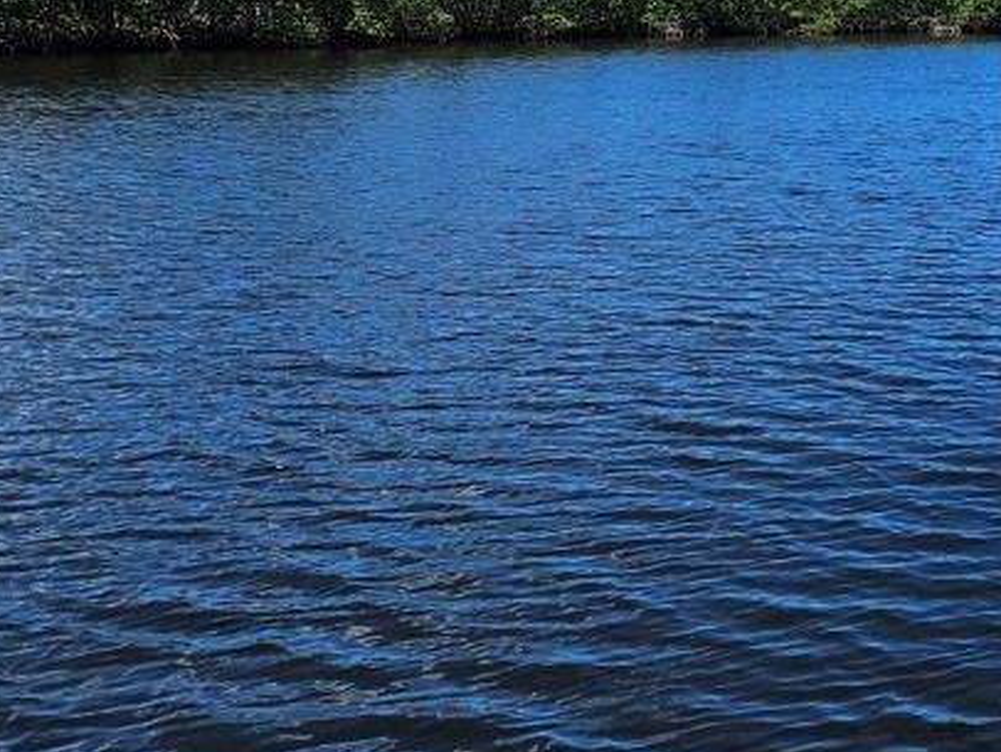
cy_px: 145
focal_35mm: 58
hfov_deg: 28.3
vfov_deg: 24.8
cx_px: 1243
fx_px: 1678
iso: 25
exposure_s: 1/2088
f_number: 1.8
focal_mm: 5.4
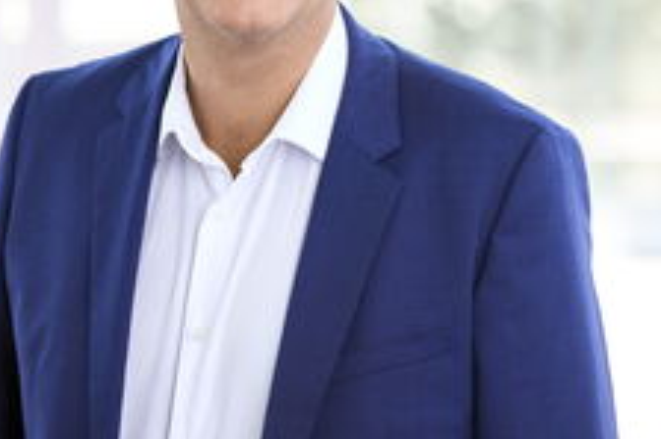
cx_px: 333
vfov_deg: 7.1
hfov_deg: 10.7
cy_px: -27
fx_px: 3541
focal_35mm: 193
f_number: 2.8
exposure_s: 1/250
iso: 400
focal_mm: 90
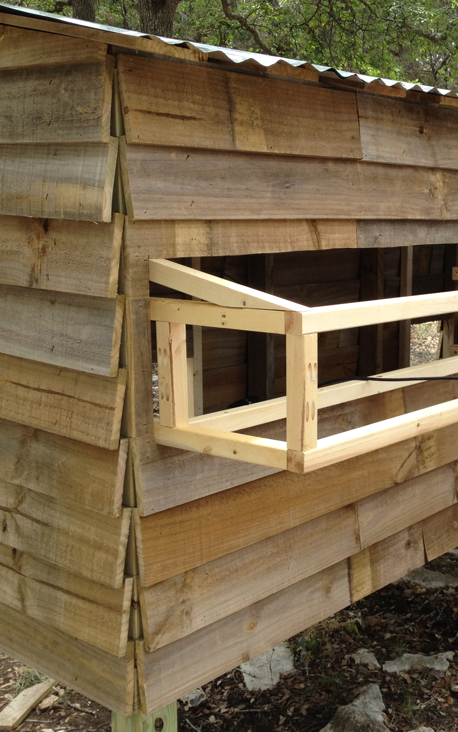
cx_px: 418
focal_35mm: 50
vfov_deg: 40.3
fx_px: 998
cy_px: 365
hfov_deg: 25.0
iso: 64
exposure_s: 1/139
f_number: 2.4
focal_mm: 4.28
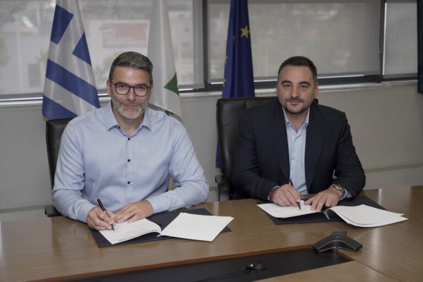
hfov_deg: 37.5
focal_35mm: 53
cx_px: 212
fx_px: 623
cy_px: 141
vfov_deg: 25.6
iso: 400
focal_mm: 53
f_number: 4
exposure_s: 1/125
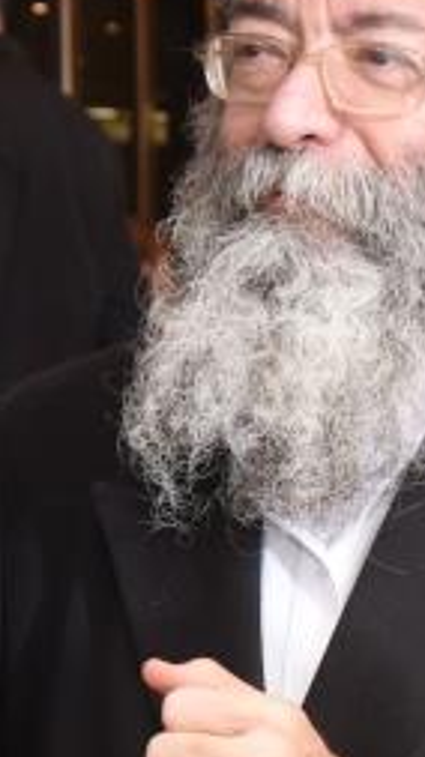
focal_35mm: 161
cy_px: 355
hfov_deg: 7.5
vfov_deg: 13.4
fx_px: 3231
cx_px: 42
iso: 800
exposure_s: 1/100
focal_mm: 38
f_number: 6.3
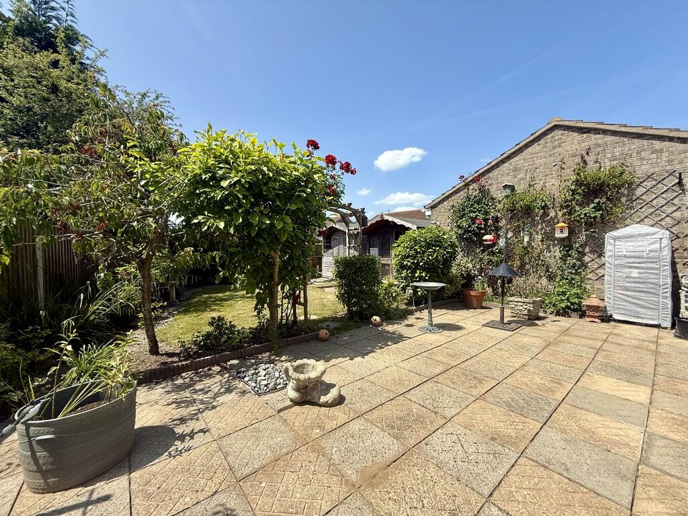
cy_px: 258
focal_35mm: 14
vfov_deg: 85.7
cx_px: 344
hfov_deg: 102.1
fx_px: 278
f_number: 2.2
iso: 50
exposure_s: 1/1050
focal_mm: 2.22
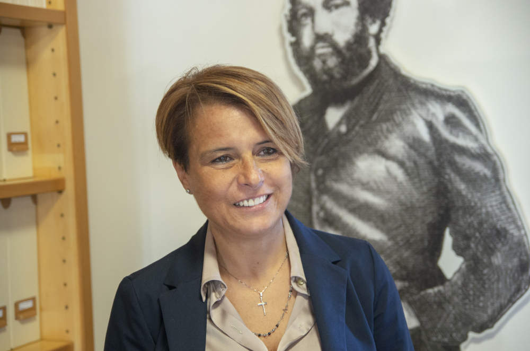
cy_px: 176
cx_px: 265
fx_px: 1102
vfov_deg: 18.1
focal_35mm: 75
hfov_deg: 27.0
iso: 1600
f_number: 2.8
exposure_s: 1/125
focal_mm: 50
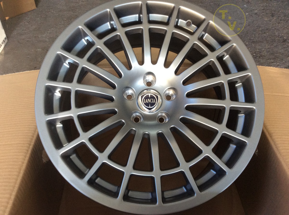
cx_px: 144
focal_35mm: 32
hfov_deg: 56.9
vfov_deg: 44.0
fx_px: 267
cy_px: 108
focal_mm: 3.3
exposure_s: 1/25
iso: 100
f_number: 2.4
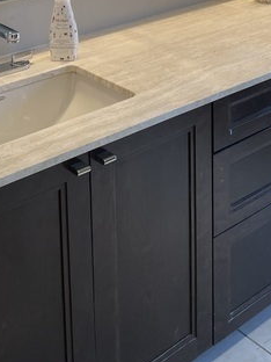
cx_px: 132
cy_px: -68
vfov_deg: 26.9
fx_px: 668
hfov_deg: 22.9
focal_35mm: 64
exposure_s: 1/60
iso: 64
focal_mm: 4.2
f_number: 1.6
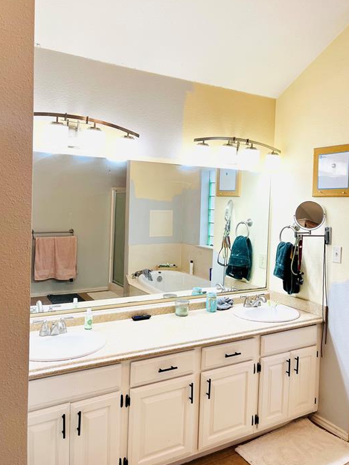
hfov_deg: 48.2
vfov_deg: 61.6
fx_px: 390
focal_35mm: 29
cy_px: 219
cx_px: 170
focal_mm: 5.1
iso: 64
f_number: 1.6
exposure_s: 1/137
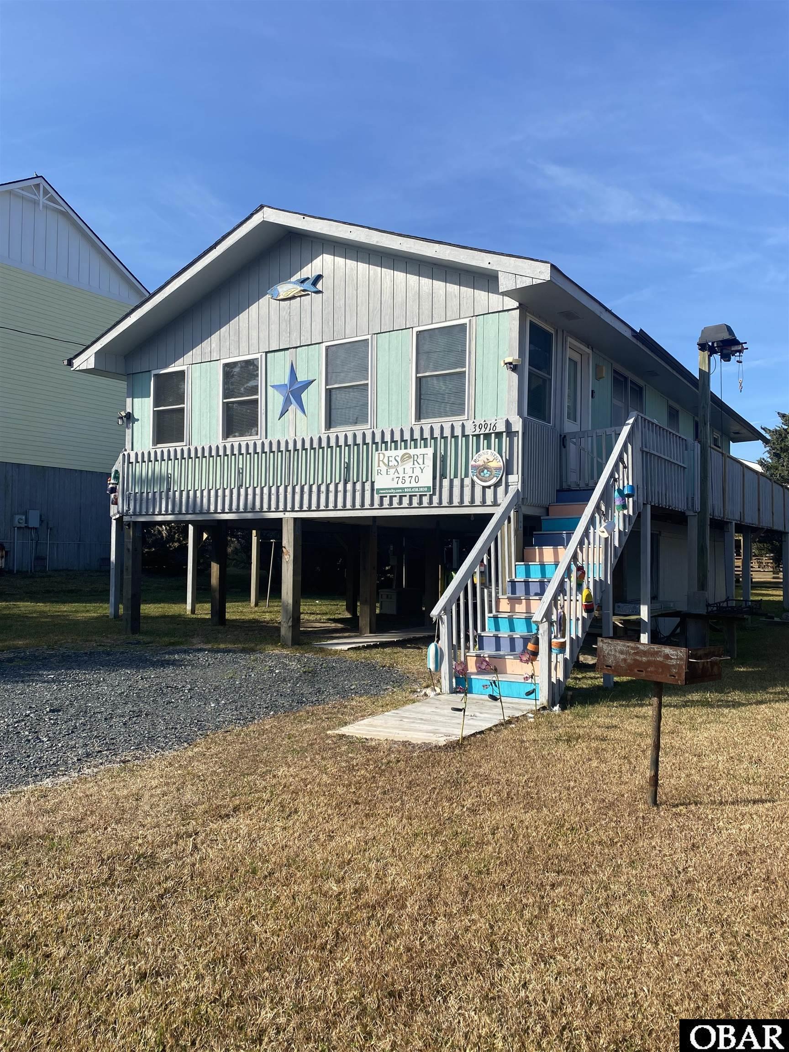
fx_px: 790
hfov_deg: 53.1
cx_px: 394
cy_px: 526
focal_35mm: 26
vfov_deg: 67.3
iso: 32
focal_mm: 4.25
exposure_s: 1/2571
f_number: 1.8
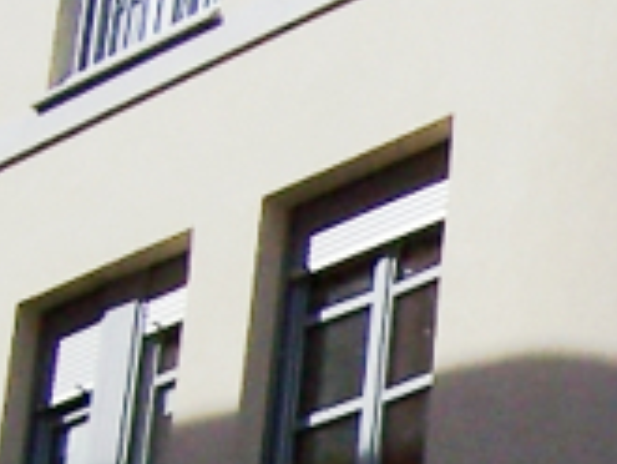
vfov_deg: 7.5
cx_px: 1047
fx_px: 3496
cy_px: 533
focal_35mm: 196
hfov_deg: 9.7
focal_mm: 6
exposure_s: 1/1000
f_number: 4.8
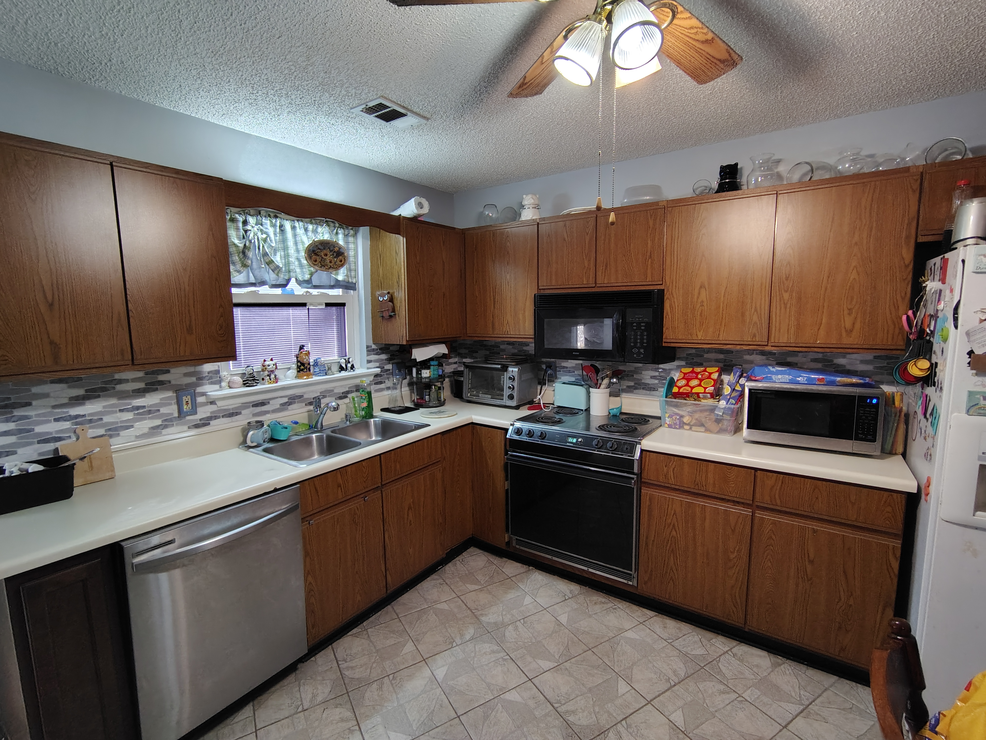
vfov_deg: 78.1
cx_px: 493
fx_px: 456
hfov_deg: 94.5
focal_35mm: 16
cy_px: 370
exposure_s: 1/24
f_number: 2.2
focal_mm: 2.13
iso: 787
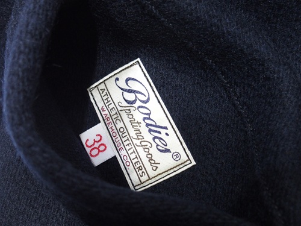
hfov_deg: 63.4
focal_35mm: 28
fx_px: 243
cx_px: 150
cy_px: 113
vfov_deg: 49.7
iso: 400
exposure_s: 1/30
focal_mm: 6
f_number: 2.8
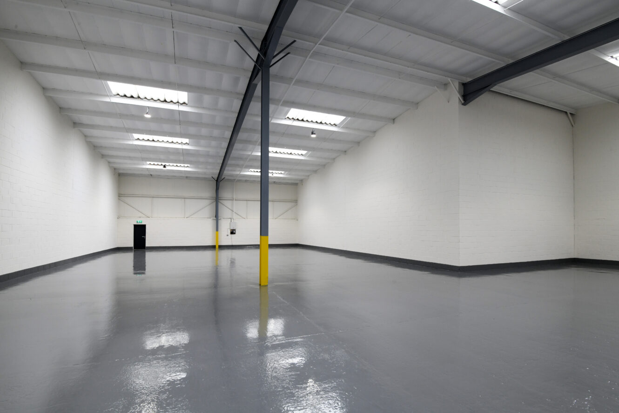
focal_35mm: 17
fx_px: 292
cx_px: 310
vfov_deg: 70.5
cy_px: 206
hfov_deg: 93.3
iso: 1000
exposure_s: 1/30
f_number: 11
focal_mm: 17
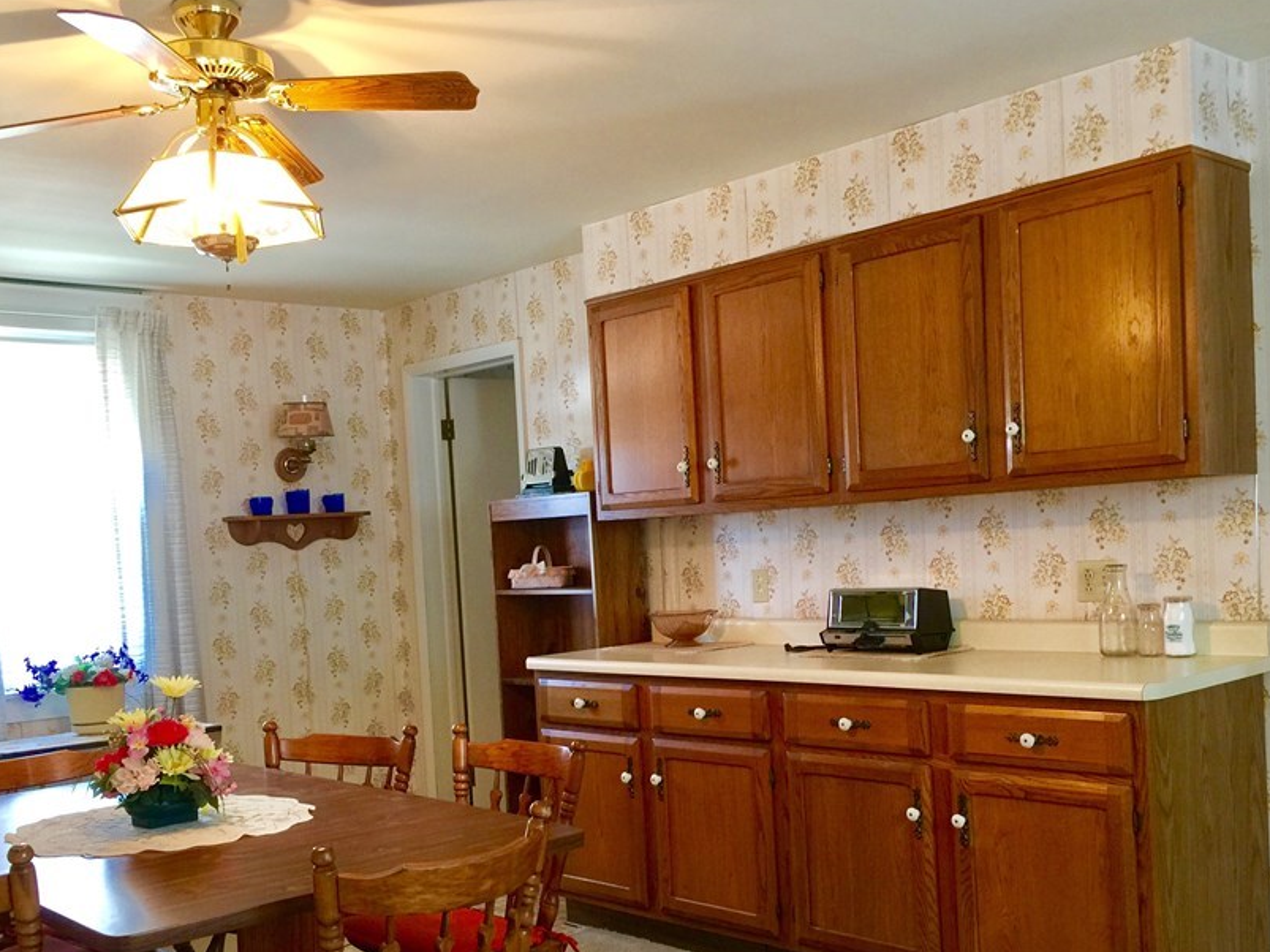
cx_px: 617
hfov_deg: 50.1
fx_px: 1357
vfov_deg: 38.4
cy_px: 601
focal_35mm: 37
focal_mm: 4.15
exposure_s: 1/15
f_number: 2.2
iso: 64
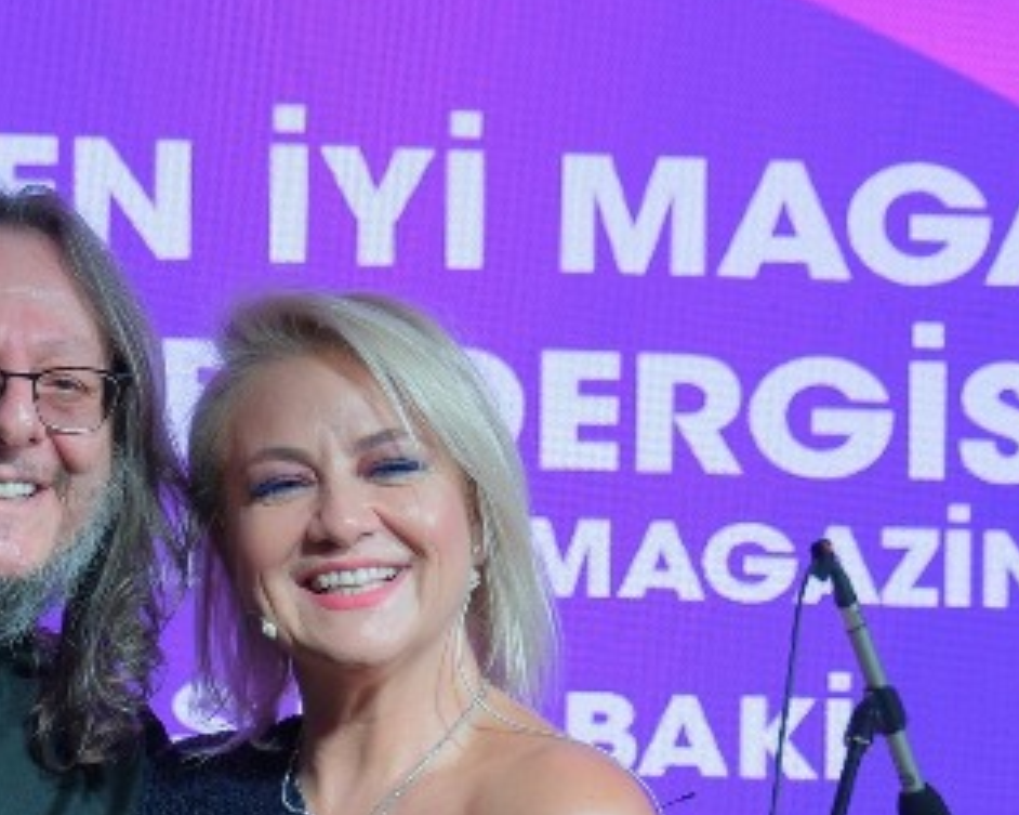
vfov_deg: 9.7
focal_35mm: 156
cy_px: 1073
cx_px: 230
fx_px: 4703
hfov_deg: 12.3
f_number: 2.8
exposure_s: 1/160
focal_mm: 34.2
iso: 800
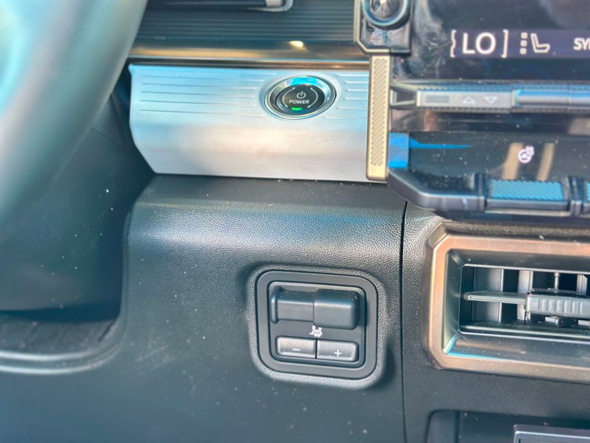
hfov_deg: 39.7
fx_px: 818
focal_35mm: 48
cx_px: 295
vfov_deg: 30.3
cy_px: 222
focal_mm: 6.86
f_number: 1.78
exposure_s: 1/41
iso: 400
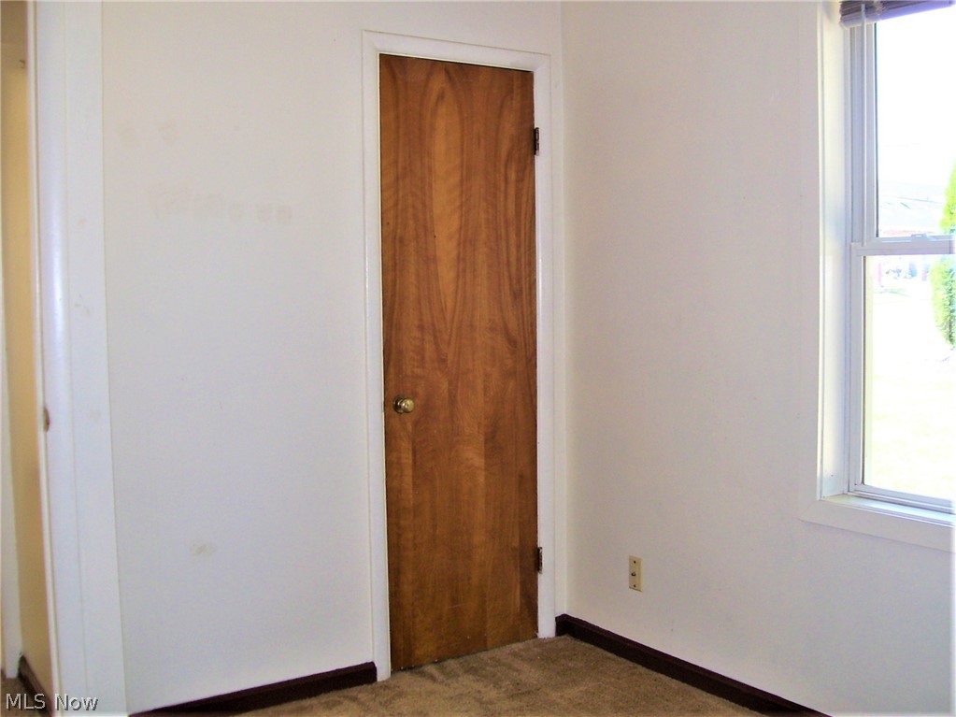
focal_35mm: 36
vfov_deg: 39.6
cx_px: 478
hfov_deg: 51.4
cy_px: 358
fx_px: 994
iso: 80
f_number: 2.7
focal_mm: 6
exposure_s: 1/60
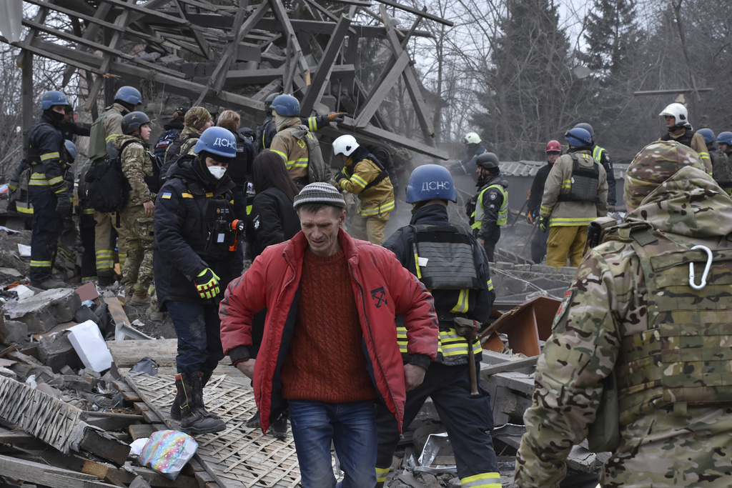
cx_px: 366
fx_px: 1159
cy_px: 244
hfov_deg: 35.0
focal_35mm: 57
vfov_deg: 23.8
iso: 640
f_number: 6.3
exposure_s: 1/400
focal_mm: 38
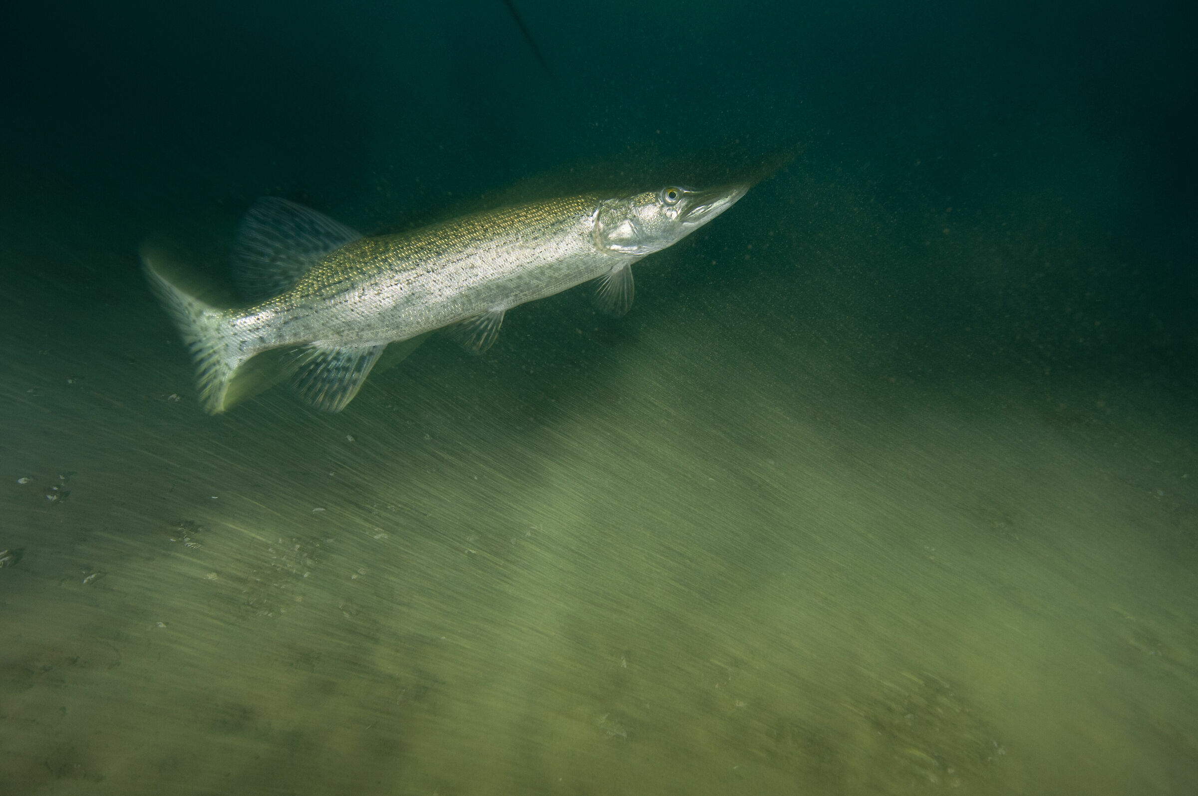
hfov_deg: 100.5
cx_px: 599
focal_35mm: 15
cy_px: 398
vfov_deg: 77.2
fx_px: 499
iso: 400
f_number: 5.6
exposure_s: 1/15
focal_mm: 10
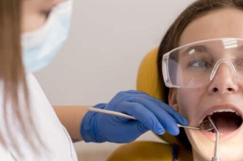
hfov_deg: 21.5
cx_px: 146
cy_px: 114
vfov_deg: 14.3
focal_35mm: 95
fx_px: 641
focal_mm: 50
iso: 640
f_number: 3.5
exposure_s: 1/640
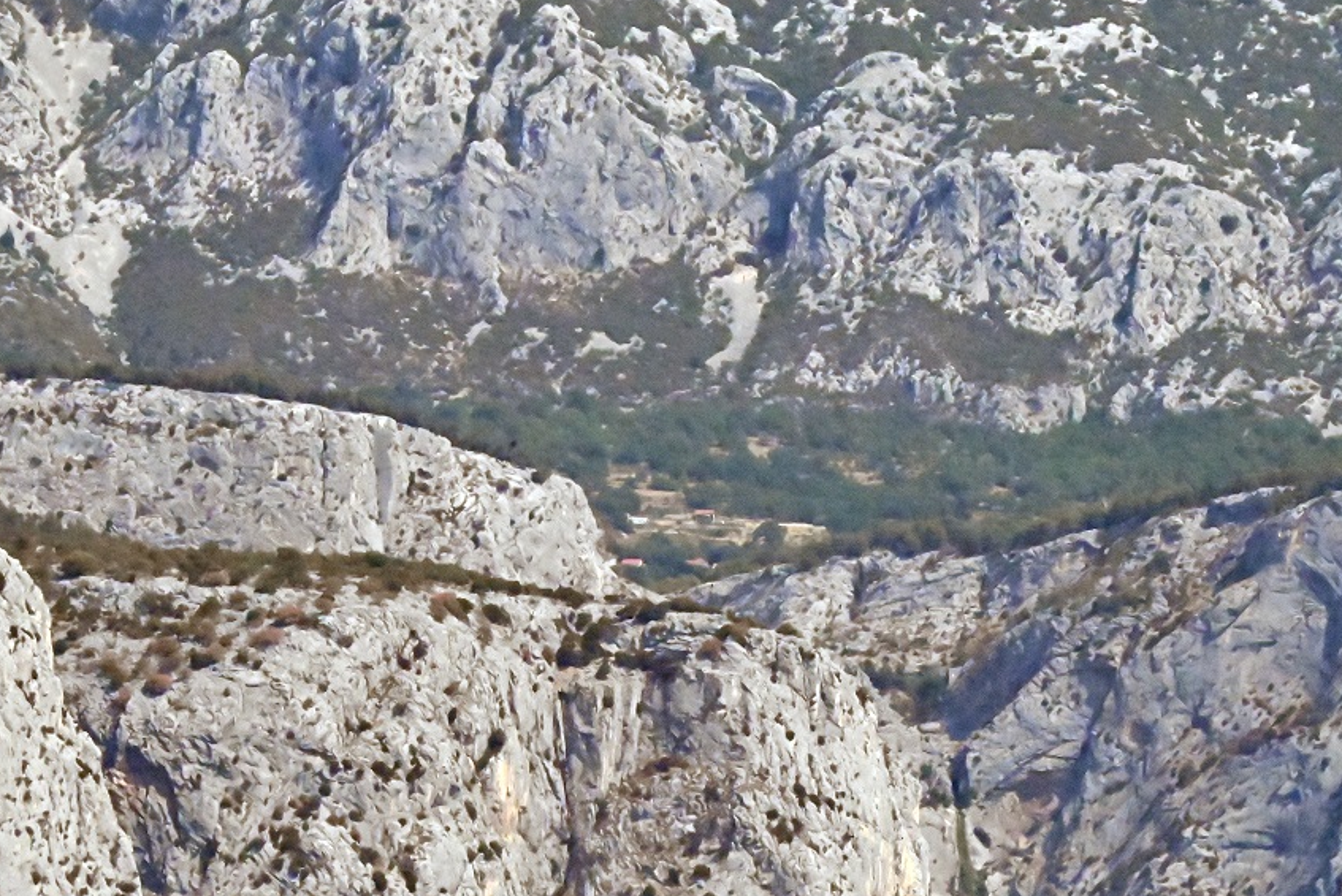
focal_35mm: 354
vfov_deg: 3.9
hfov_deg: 5.8
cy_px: 762
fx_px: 13205
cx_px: 870
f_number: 29
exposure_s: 1/8000
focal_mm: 200
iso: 20000
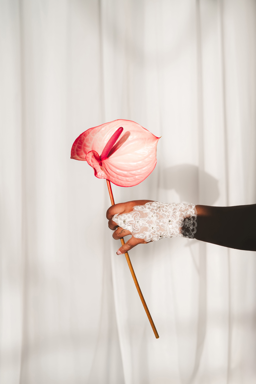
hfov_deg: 27.0
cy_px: 192
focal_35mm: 50
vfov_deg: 39.6
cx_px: 128
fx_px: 533
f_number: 4
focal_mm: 50
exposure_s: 1/2000
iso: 800
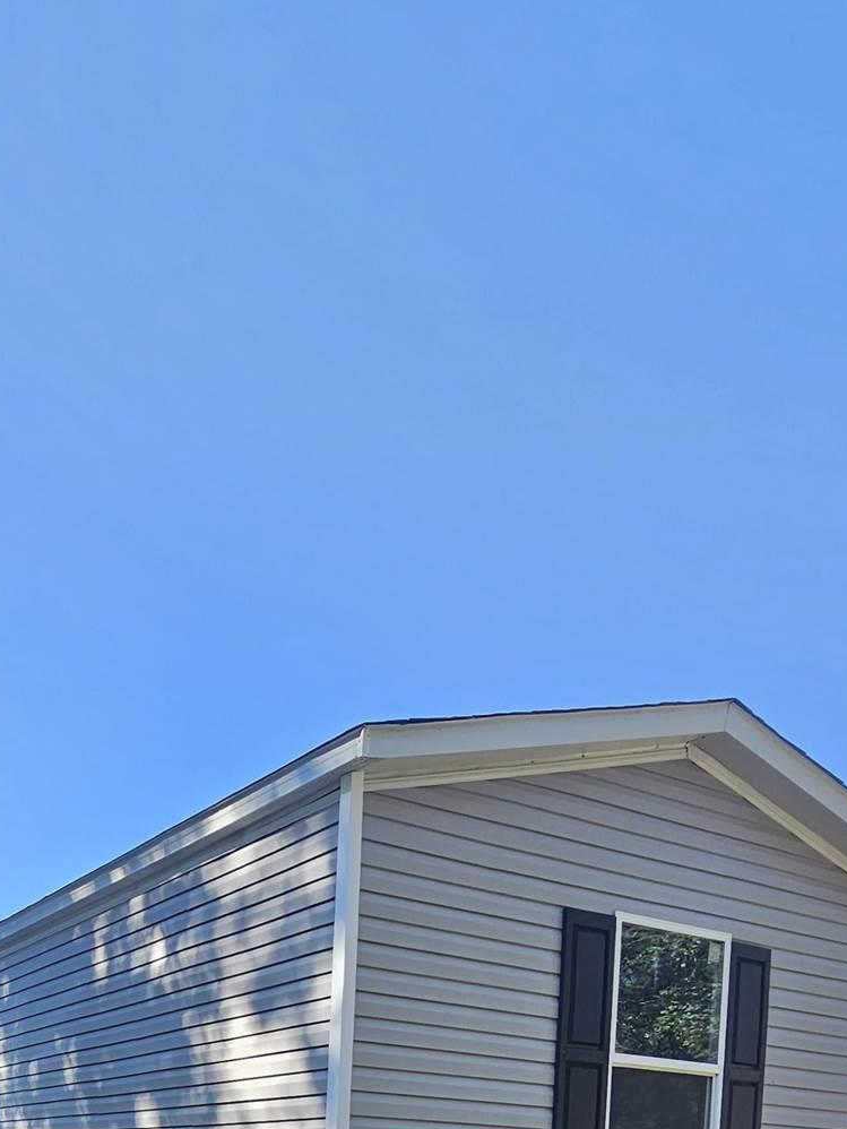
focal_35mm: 30
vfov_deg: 45.0
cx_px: 100
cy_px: 1248
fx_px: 978
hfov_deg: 43.2
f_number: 2.2
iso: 50
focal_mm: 2.2
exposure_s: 1/675
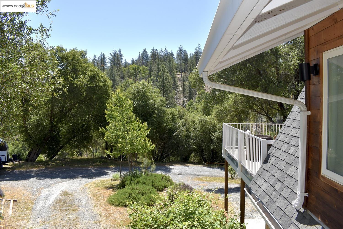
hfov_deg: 67.4
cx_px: 172
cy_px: 114
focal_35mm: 27
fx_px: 257
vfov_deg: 47.9
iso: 100
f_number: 8
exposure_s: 1/200
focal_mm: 18
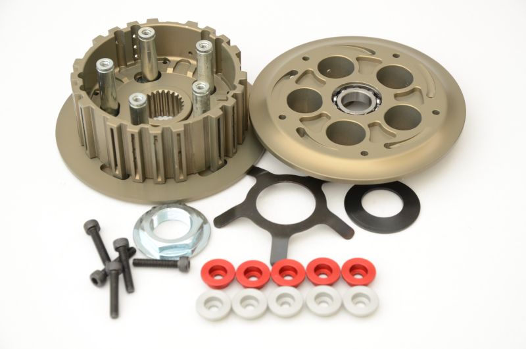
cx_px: 263
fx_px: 1269
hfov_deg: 23.4
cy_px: 174
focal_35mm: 87
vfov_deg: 15.6
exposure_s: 1/250
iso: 400
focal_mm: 58
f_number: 7.1
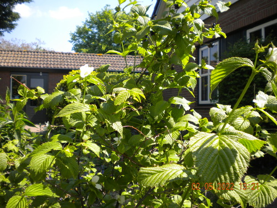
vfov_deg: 35.1
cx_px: 138
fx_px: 328
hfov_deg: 45.8
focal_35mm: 41
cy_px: 104
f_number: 3.5
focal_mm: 7.4
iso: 92
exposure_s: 1/444
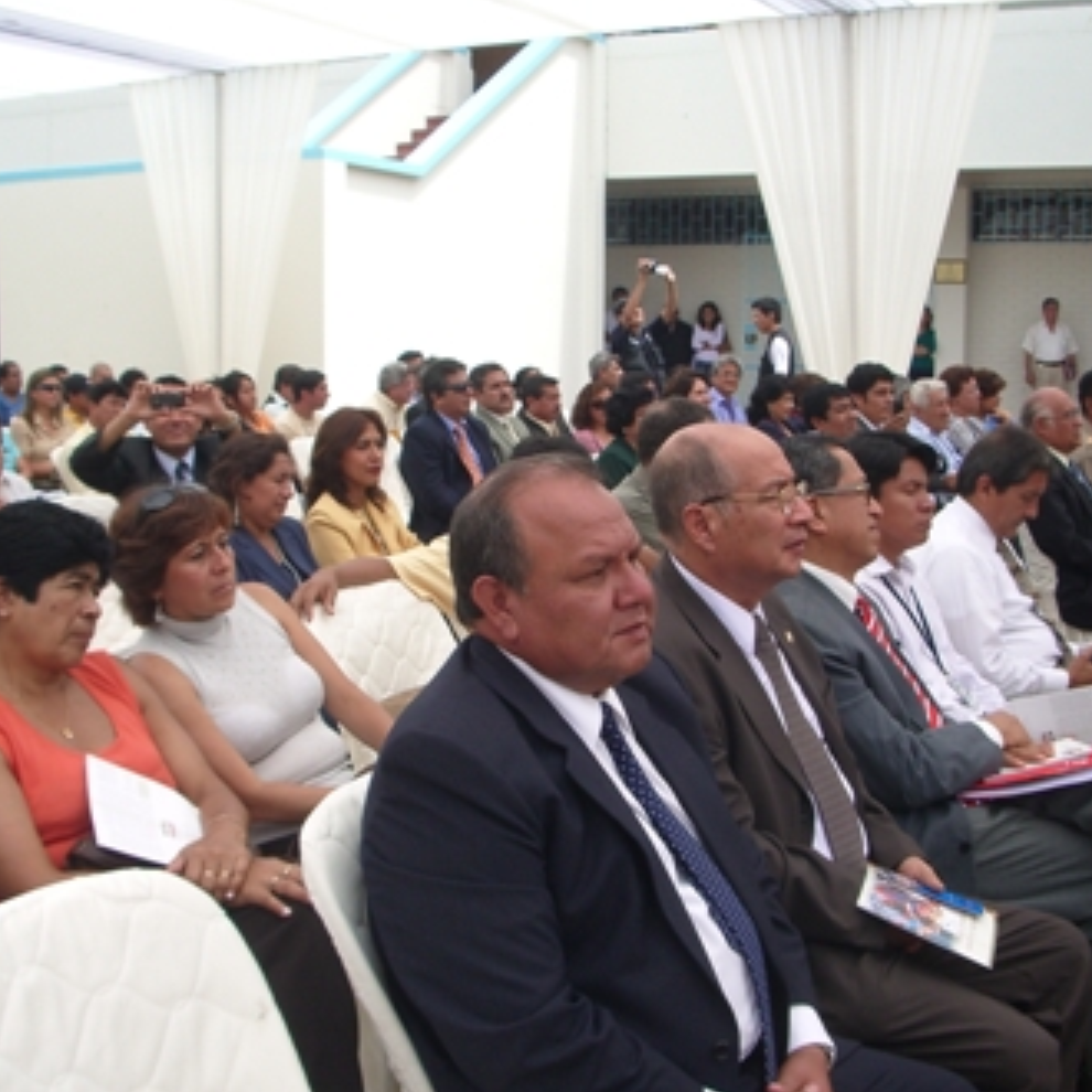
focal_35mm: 42
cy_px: 549
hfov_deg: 40.0
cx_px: 566
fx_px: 1499
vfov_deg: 40.0
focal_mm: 5.8
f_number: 4.3
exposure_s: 1/320
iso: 80
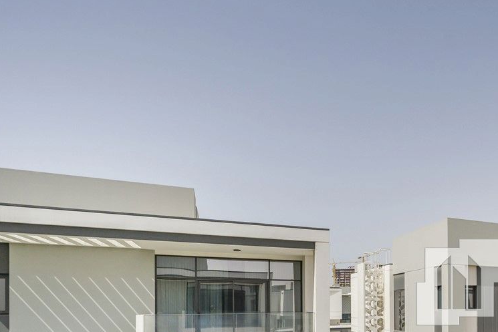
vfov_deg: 40.8
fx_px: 401
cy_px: 311
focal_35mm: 29
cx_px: 459
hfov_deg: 54.4
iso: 100
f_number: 9
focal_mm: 12
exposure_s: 1/1000
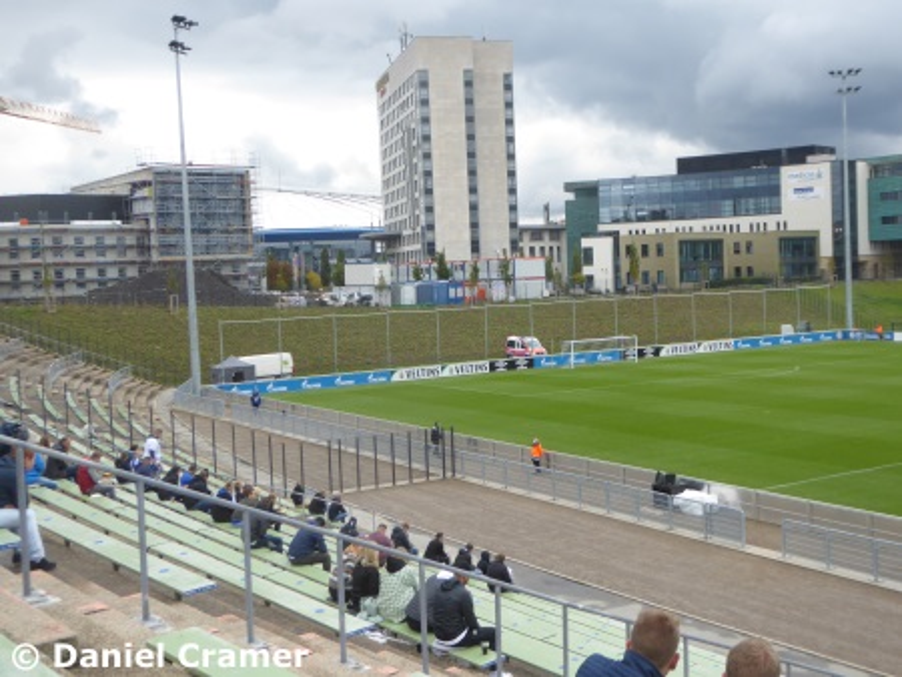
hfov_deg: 42.9
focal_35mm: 44
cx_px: 451
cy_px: 338
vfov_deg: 32.9
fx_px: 1147
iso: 80
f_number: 3.9
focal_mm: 7.8
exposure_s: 1/160
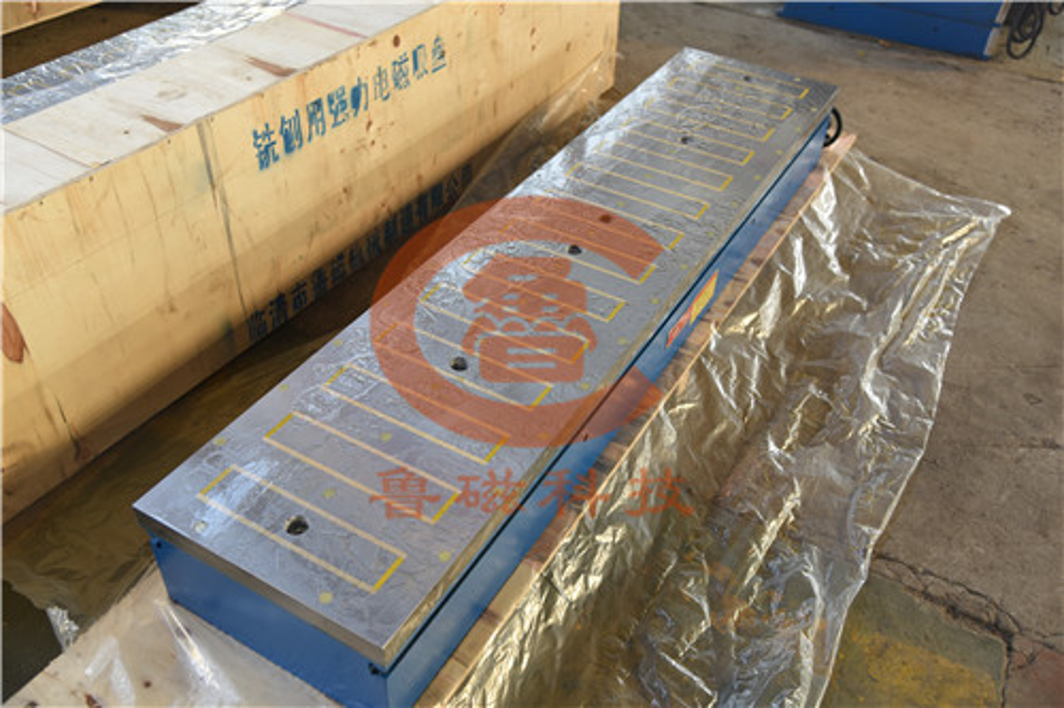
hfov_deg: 58.7
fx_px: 945
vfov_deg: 41.1
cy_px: 354
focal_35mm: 32
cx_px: 532
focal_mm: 32
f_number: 4
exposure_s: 1/60
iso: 400
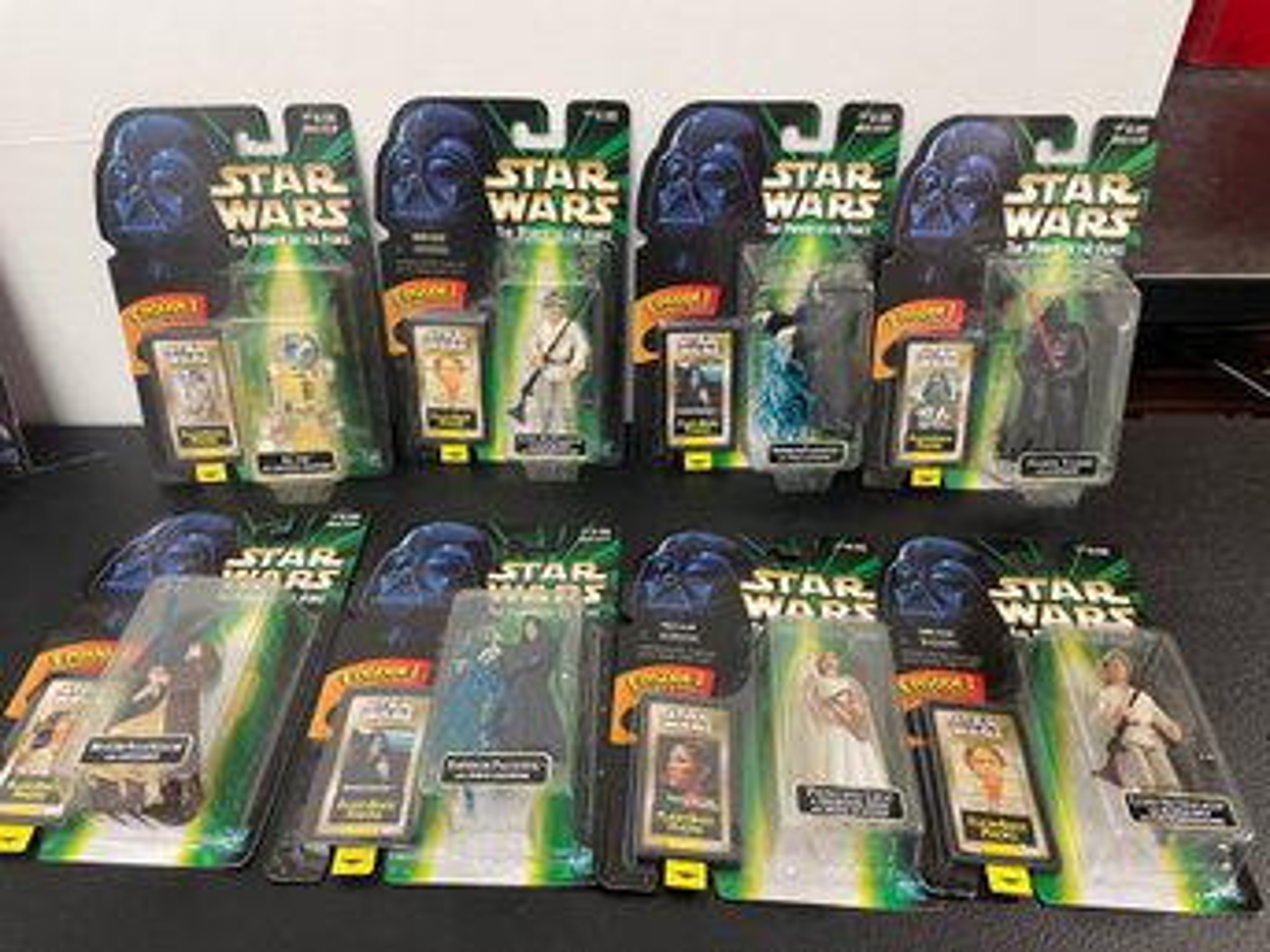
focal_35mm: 26
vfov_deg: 53.0
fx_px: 954
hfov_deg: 67.3
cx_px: 635
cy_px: 476
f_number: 1.6
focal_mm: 4.2
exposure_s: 1/60
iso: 160
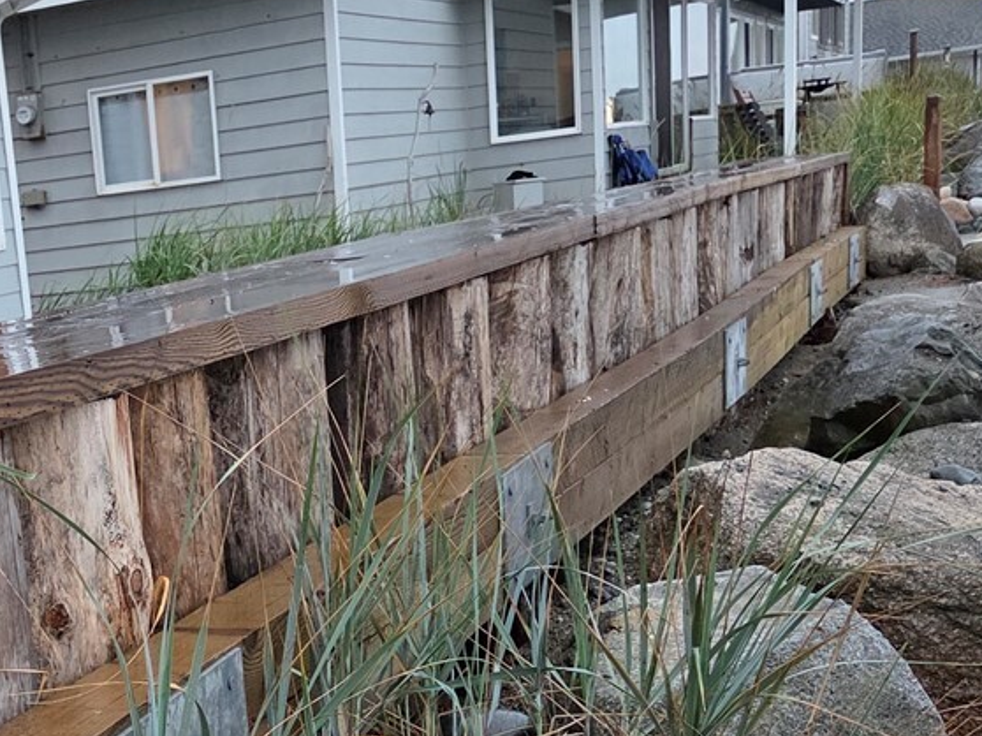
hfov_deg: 27.8
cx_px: 18
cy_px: 731
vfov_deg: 21.5
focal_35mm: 66
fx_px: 1872
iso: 640
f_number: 1.8
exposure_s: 1/120
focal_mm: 5.4
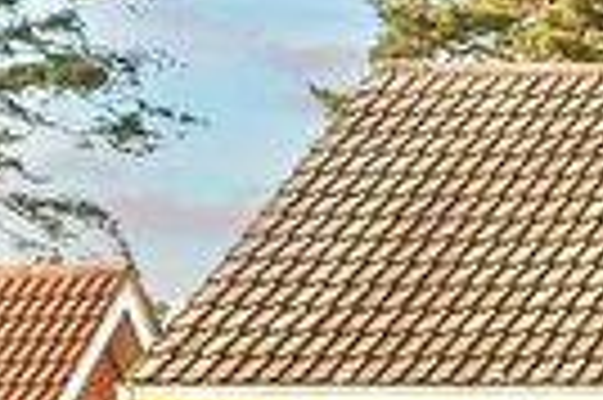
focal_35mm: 188
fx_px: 3145
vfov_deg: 7.2
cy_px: 431
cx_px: 1336
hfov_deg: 9.9
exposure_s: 1/100
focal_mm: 24
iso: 400
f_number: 8
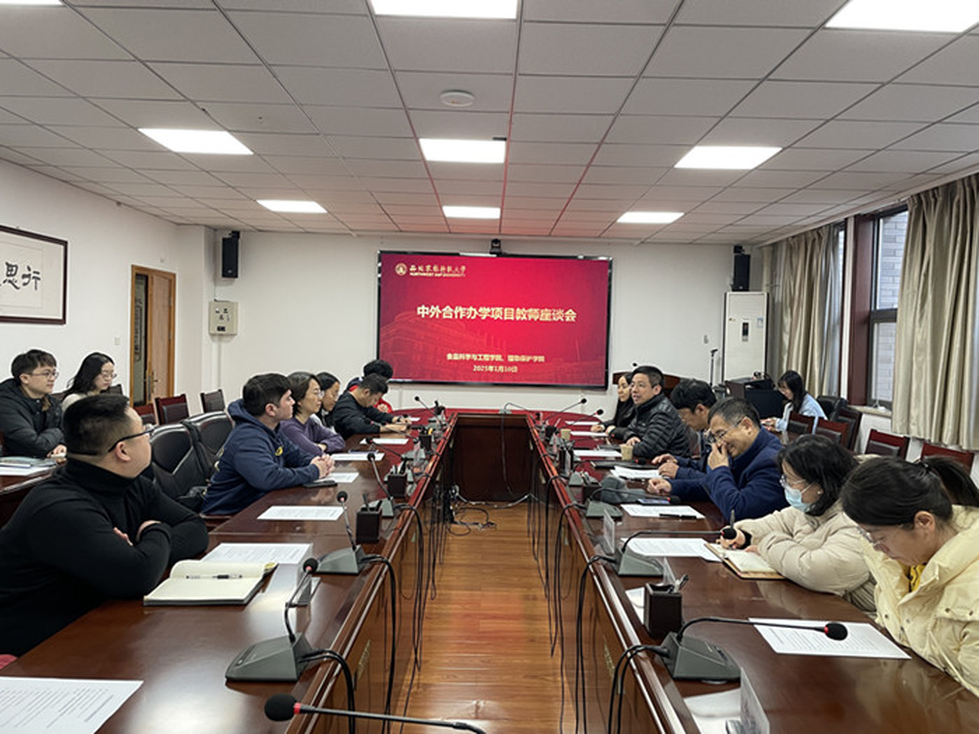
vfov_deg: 53.1
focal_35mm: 26
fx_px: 735
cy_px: 367
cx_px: 490
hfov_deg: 67.3
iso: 125
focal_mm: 4.2
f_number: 1.6
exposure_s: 1/50
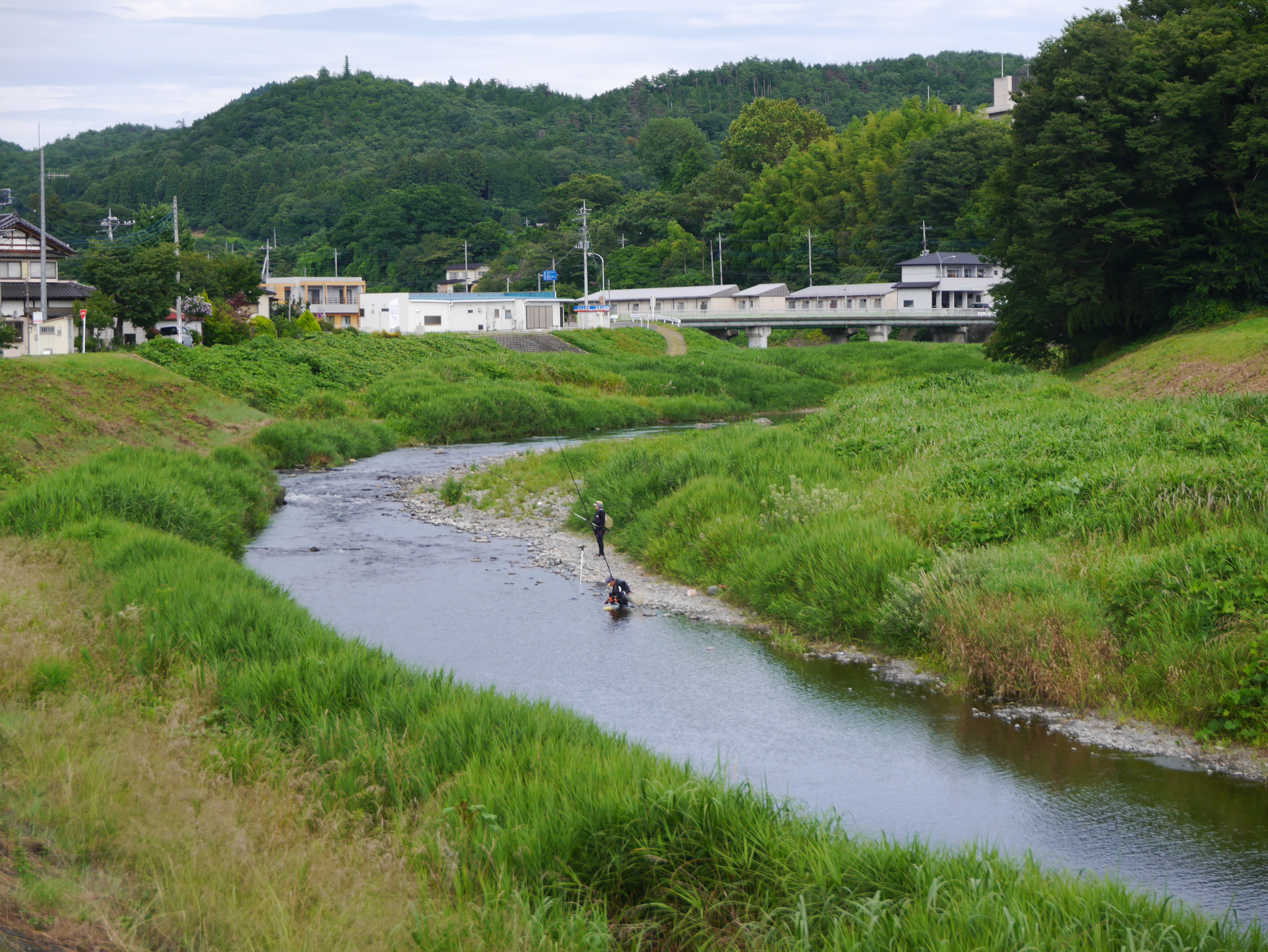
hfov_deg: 23.3
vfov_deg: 17.6
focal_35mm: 84
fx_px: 3078
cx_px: 634
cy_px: 476
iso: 160
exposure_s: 1/200
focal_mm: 42
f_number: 7.1
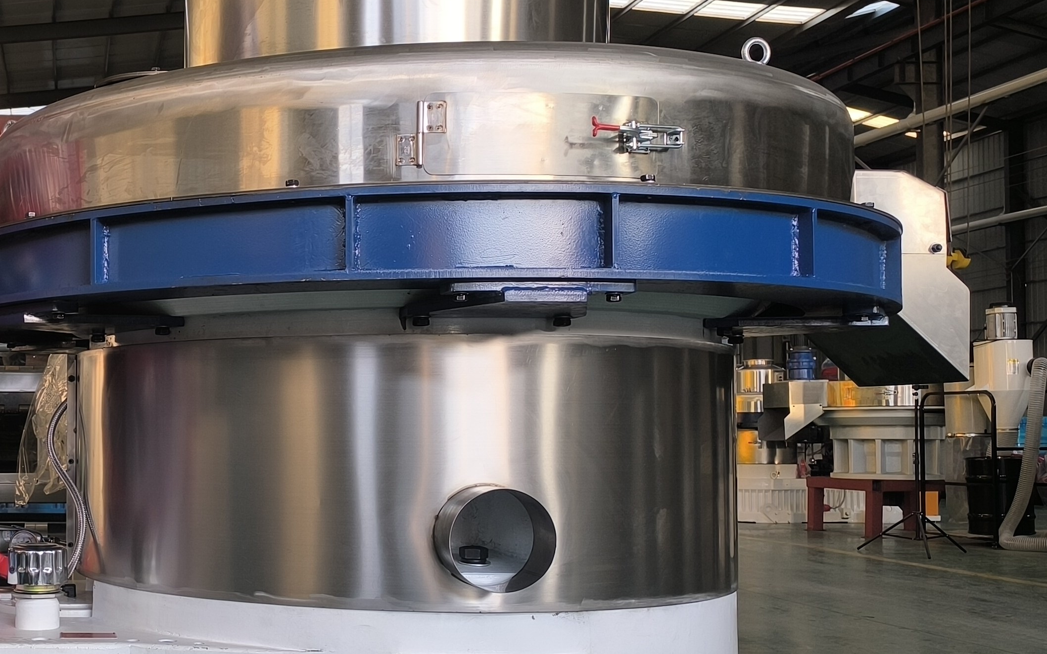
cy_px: 409
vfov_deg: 27.3
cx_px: 99
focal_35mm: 47
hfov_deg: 39.5
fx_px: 1341
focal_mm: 6.14
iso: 200
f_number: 1.65
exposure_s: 1/100
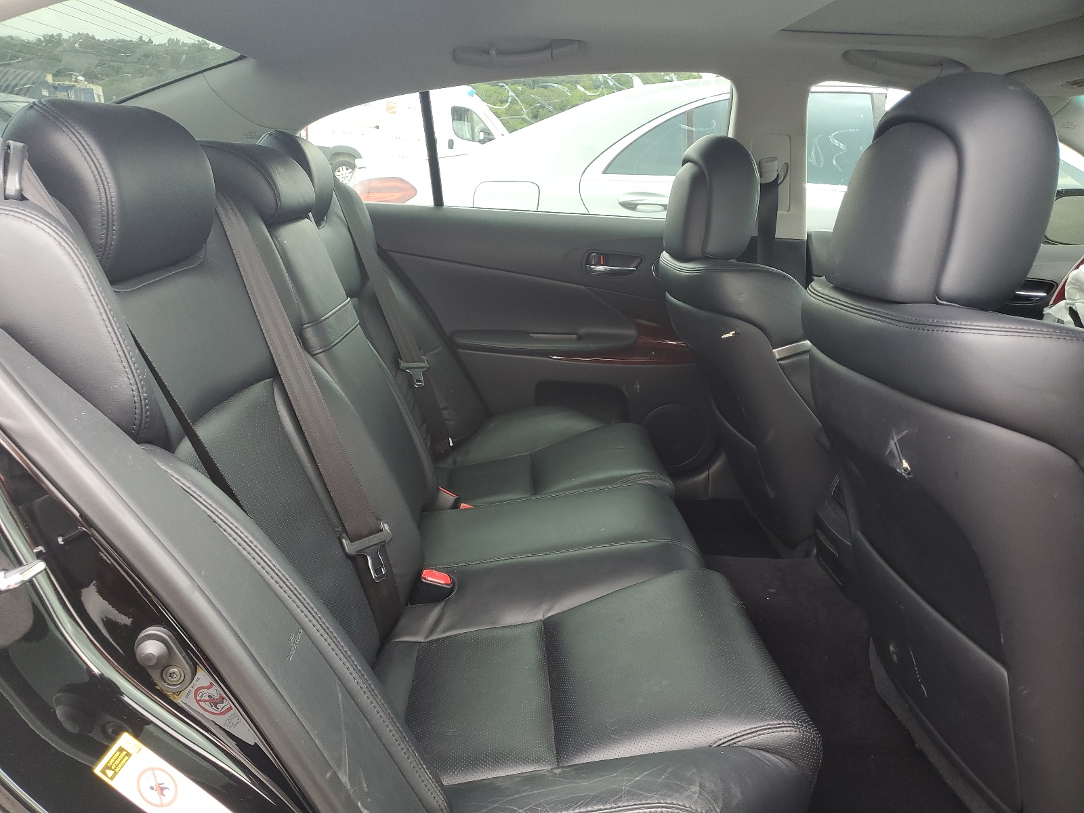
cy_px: 406
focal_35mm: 26
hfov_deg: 67.3
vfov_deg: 53.1
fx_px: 814
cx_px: 542
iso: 56
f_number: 1.5
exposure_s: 1/120
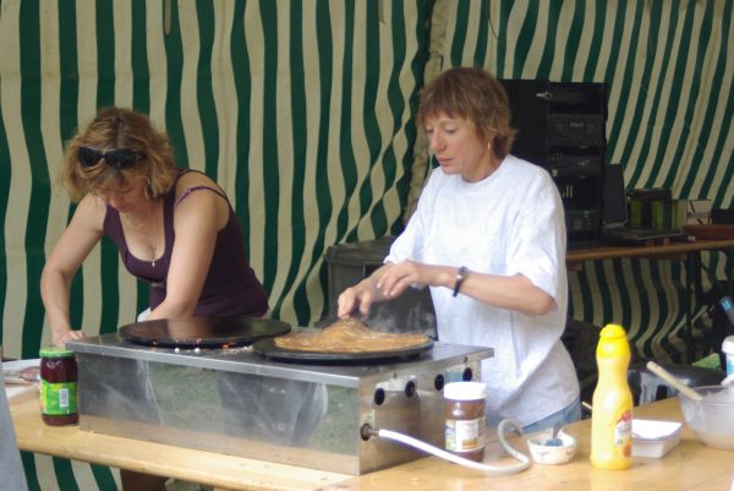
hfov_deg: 21.6
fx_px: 1928
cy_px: 246
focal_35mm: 94
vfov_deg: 14.5
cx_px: 367
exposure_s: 1/90
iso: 100
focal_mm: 63
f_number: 4.5
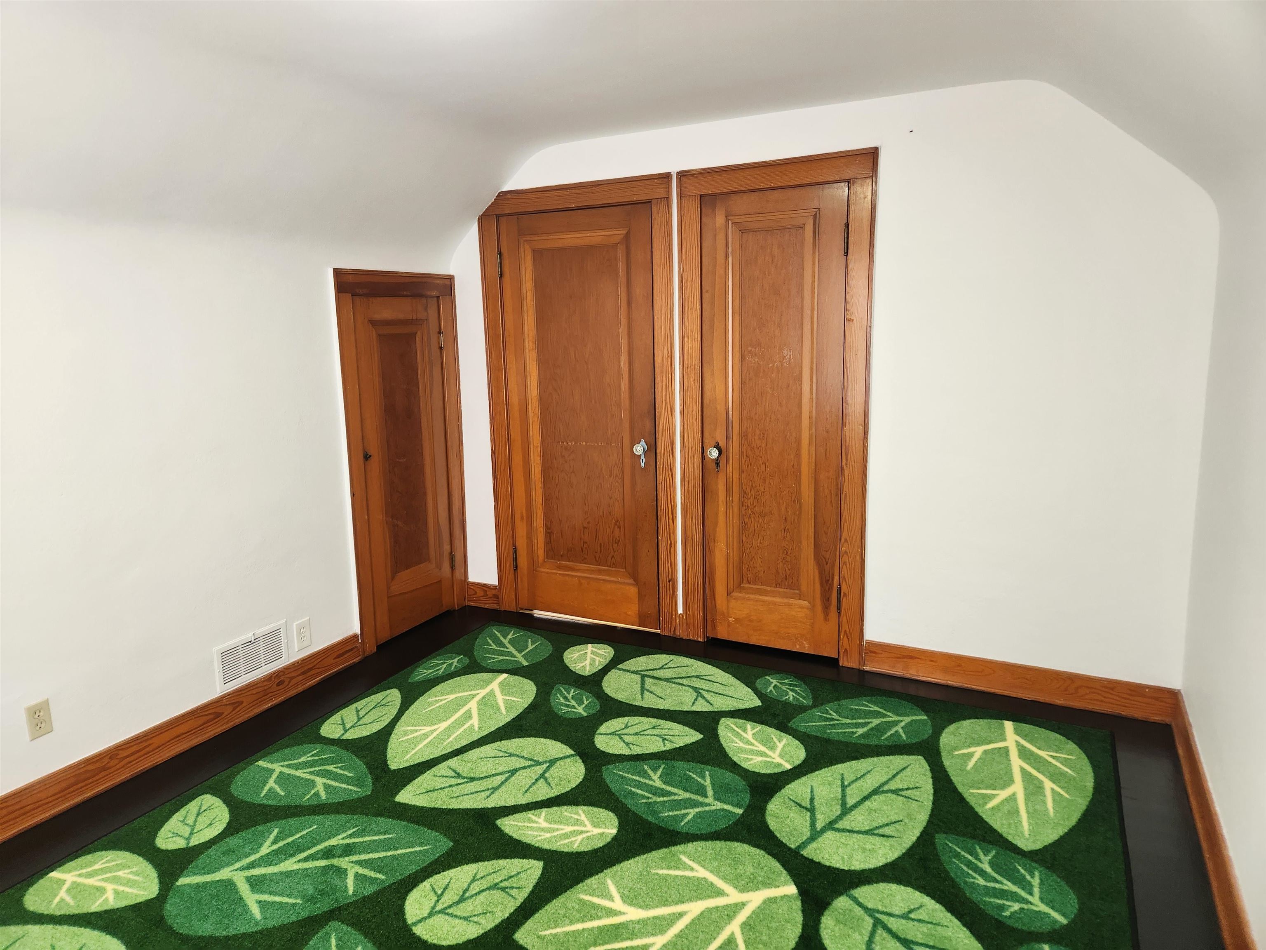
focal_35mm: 23
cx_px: 633
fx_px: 841
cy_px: 475
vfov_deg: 58.9
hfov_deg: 73.9
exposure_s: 1/120
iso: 200
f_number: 1.8
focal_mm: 5.4
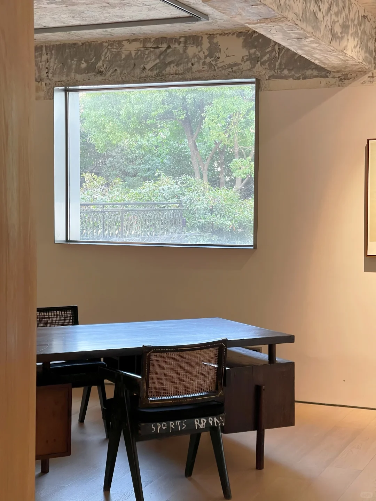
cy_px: 250
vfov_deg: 30.3
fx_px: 927
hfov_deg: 22.9
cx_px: 188
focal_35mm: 64
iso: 80
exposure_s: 1/100
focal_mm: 7.5
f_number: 2.2
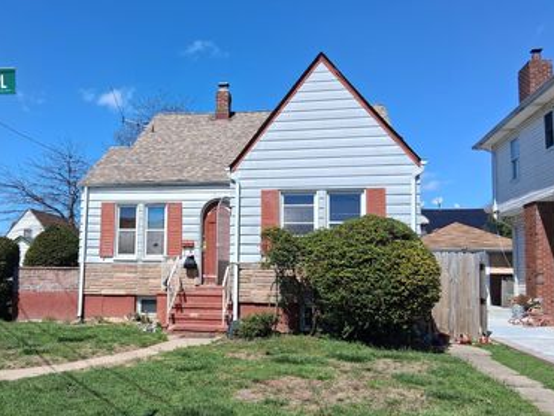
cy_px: 230
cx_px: 200
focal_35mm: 35
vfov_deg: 40.7
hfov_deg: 51.9
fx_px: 561
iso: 25
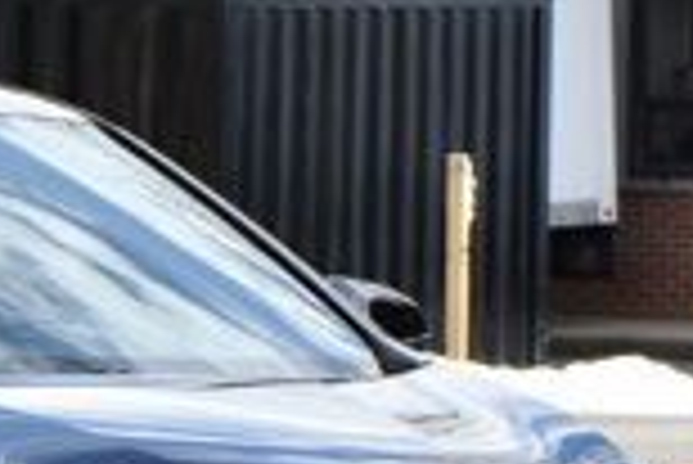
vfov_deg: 2.3
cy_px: 300
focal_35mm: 589
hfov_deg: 3.5
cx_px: -261
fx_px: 11349
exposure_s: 1/250
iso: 200
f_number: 8
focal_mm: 95
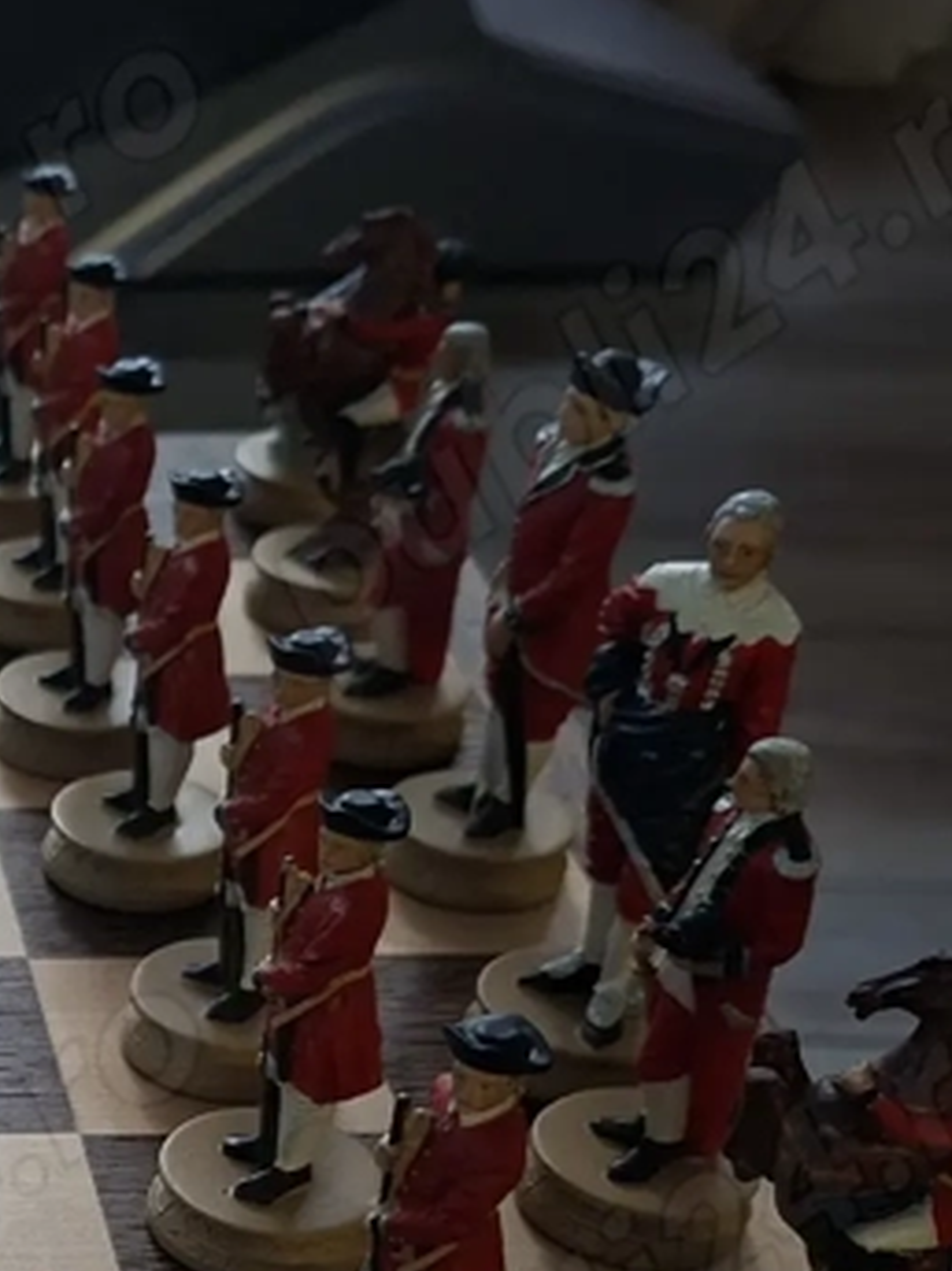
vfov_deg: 26.9
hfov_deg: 18.4
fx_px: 2458
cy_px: 1353
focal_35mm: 67
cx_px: -633
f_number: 1.8
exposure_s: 1/33
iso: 400
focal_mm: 5.54
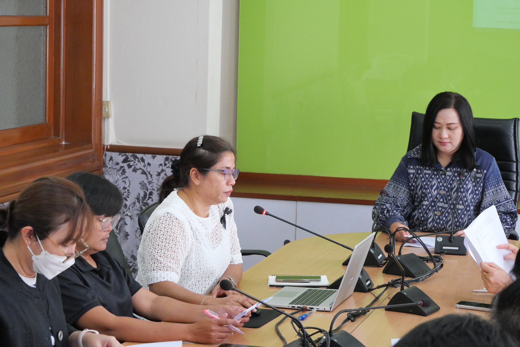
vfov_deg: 13.6
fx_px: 1460
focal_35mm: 101
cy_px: 174
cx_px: 260
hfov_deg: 20.2
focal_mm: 49
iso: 3200
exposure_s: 1/100
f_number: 5.6
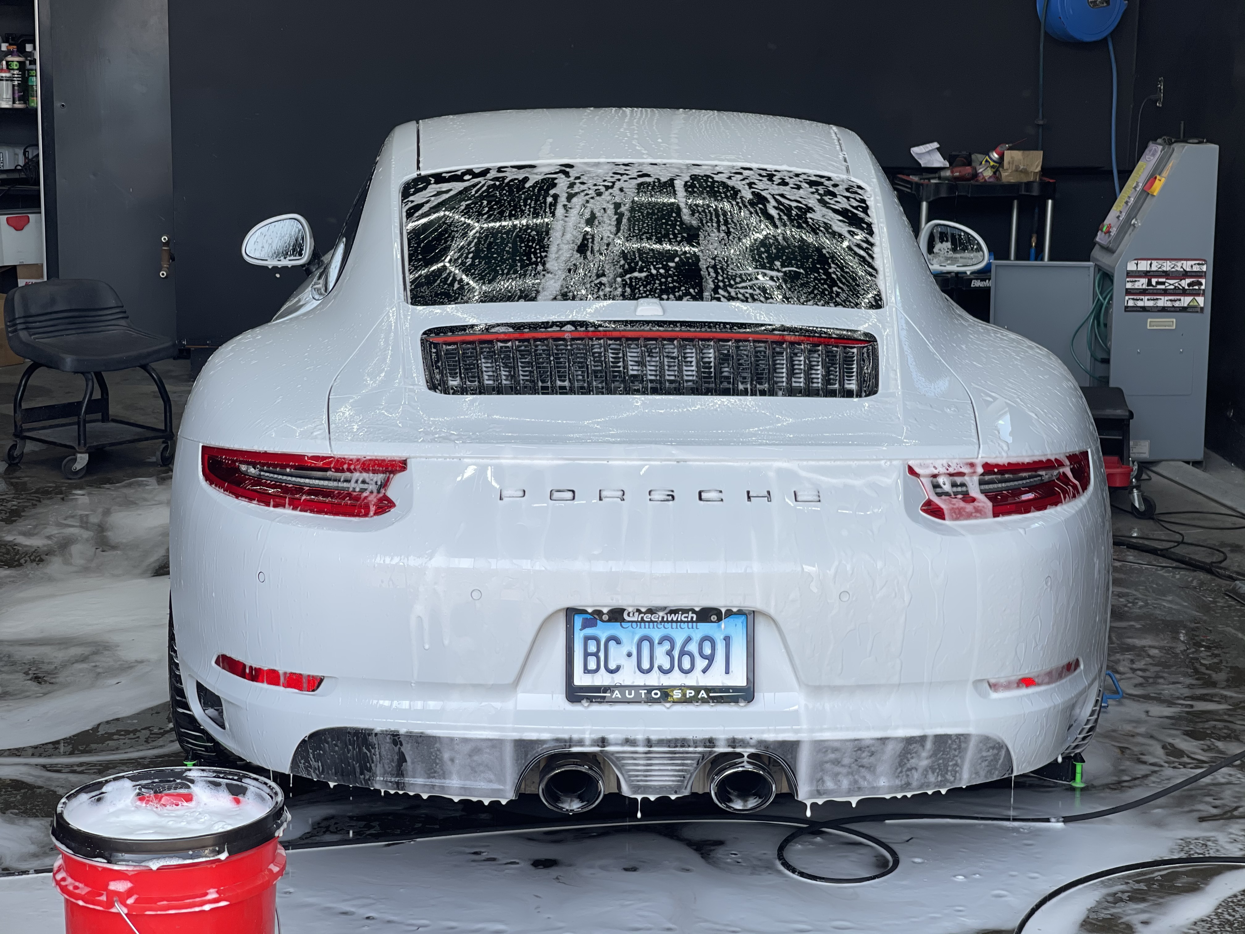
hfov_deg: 30.3
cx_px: 622
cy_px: 467
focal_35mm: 64
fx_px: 2302
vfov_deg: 22.9
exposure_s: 1/121
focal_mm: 7.5
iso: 25
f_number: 2.2
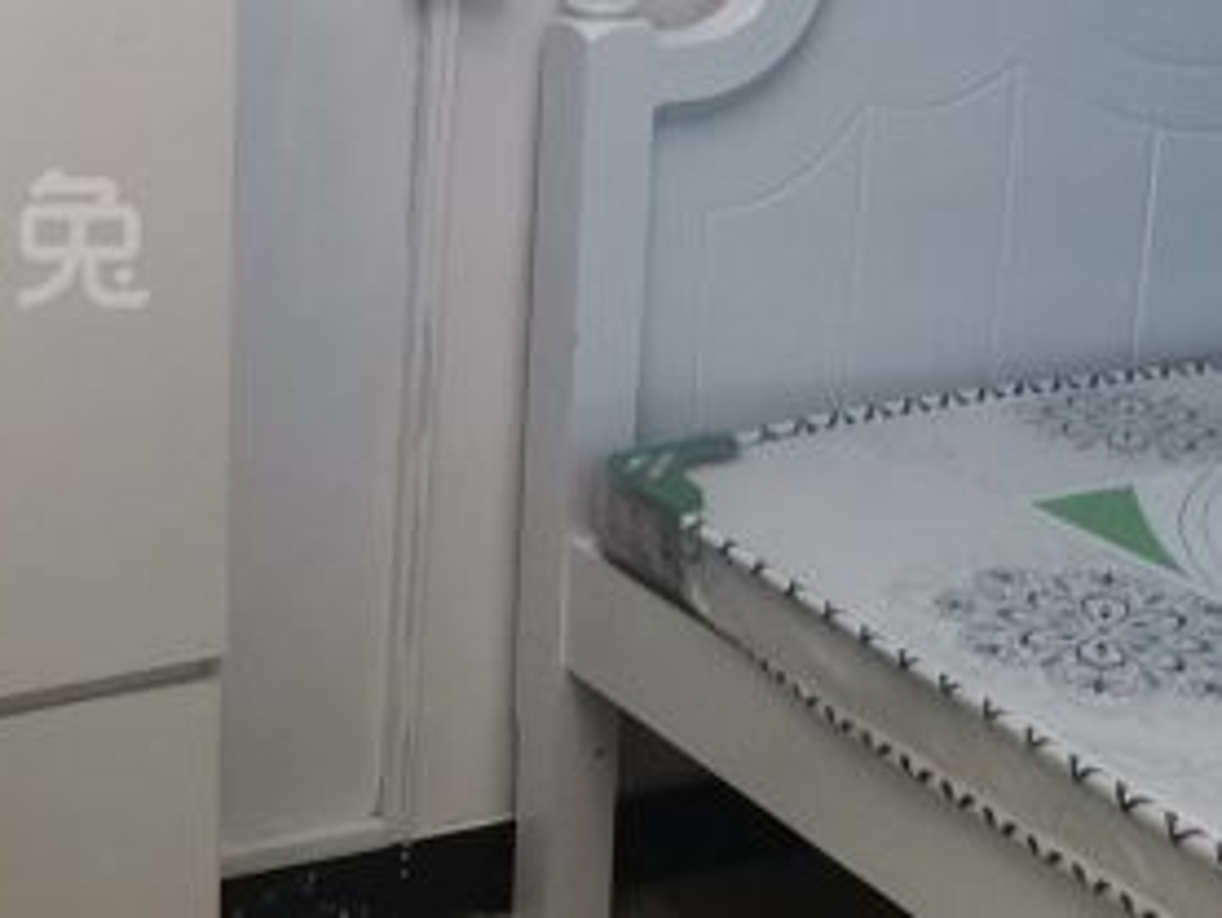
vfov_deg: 19.5
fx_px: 2649
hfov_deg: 23.9
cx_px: -203
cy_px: 194
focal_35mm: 75
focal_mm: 4.75
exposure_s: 1/50
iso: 250
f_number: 1.8
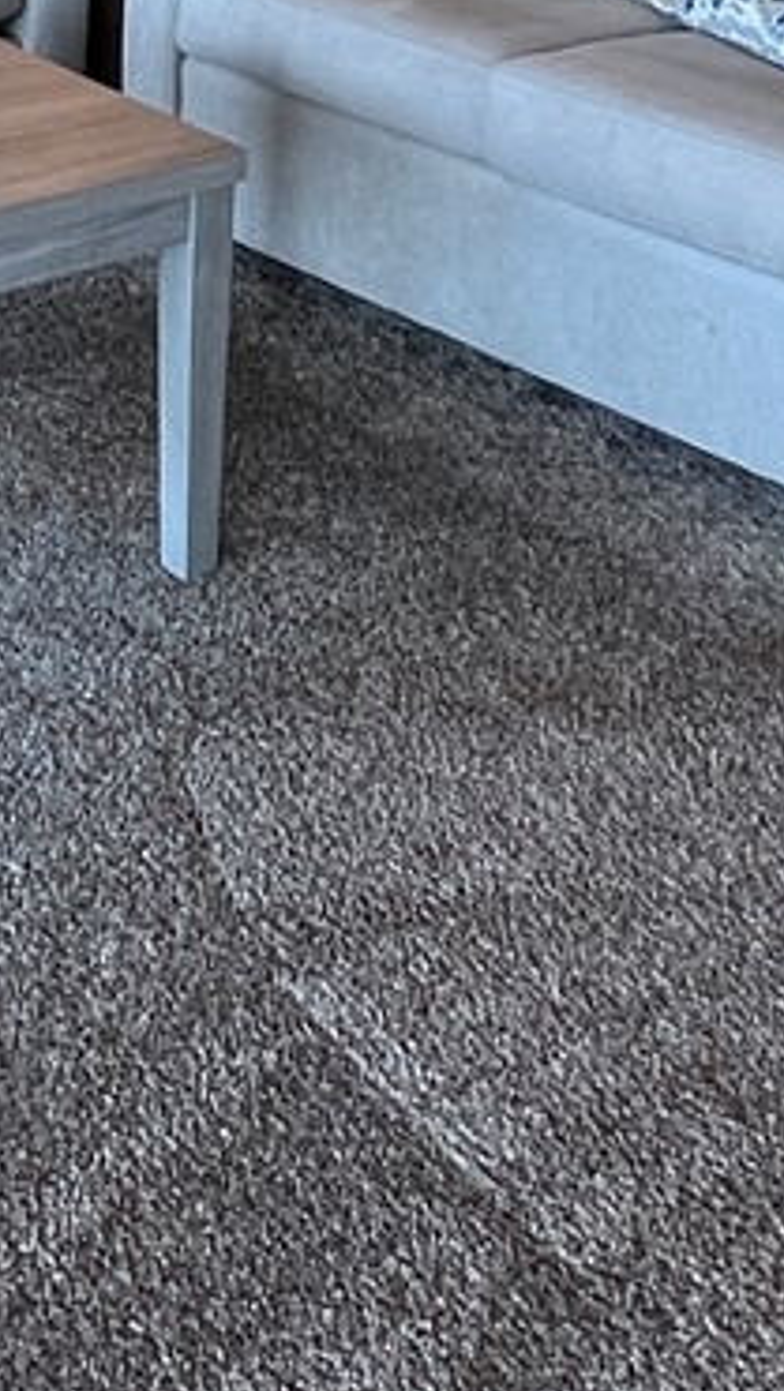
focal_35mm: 61
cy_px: -502
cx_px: 263
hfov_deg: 19.7
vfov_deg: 27.5
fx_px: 2252
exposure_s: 1/120
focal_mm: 1.57
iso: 160
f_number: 1.8
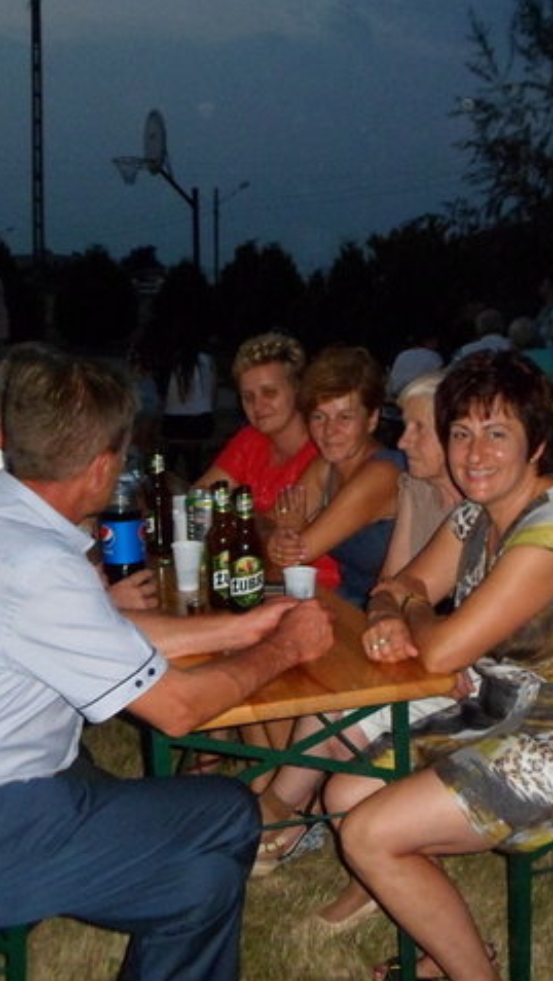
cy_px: 483
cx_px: 294
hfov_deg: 26.0
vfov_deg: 44.6
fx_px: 1197
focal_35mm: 46
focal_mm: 5.3
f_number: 3.5
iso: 400
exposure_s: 1/45
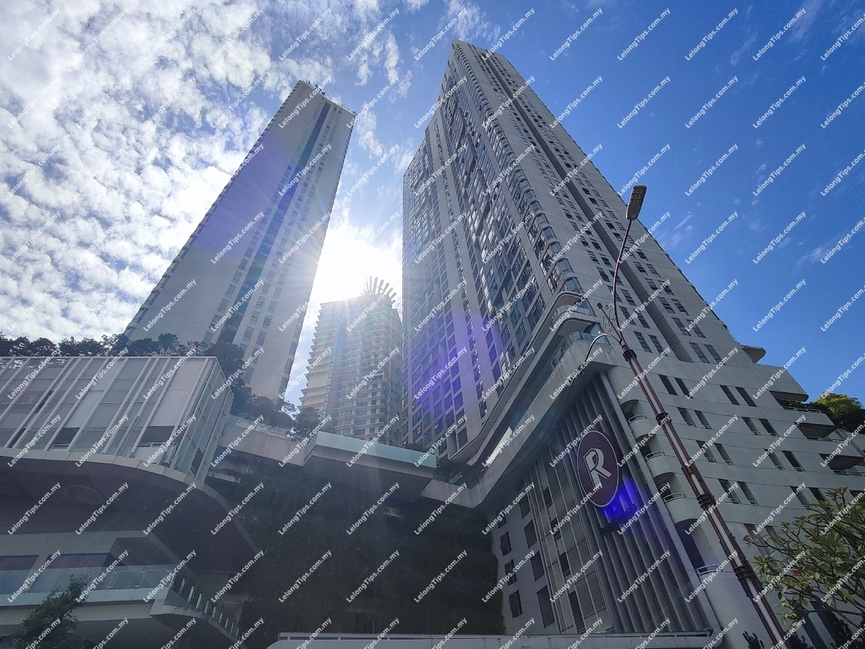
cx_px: 432
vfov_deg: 78.1
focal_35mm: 16
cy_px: 324
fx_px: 400
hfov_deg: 94.5
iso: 50
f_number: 2.2
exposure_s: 1/3660
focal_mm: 1.65
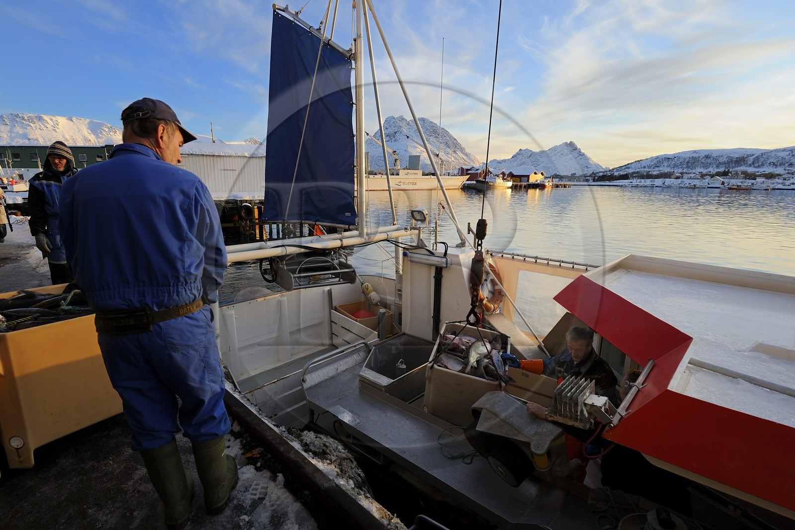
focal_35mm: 16
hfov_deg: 96.7
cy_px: 265
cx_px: 398
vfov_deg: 73.7
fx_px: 353
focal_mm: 16
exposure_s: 1/160
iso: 200
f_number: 5.6
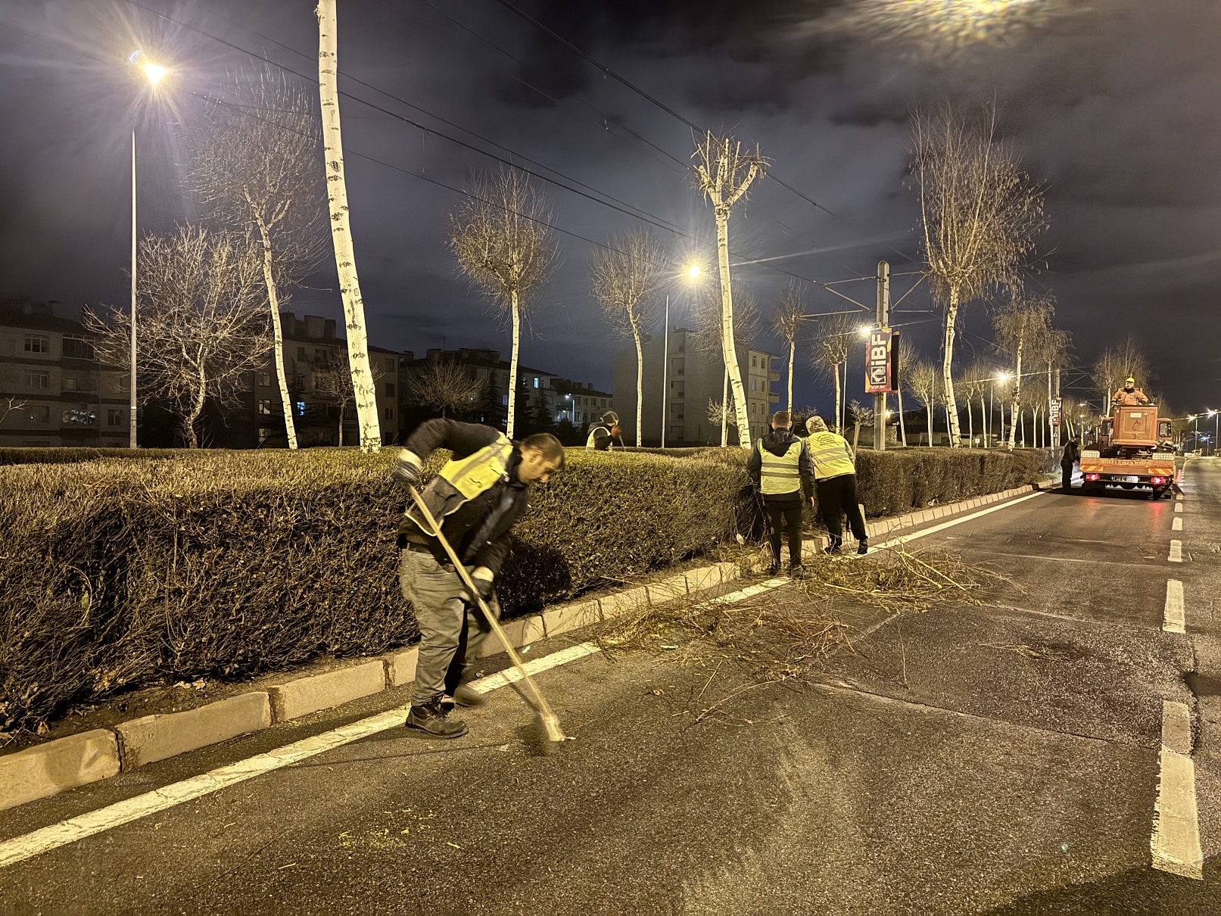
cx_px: 610
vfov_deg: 56.8
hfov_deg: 71.6
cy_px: 458
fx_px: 847
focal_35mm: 24
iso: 1600
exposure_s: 1/25
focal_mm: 6.76
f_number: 1.78
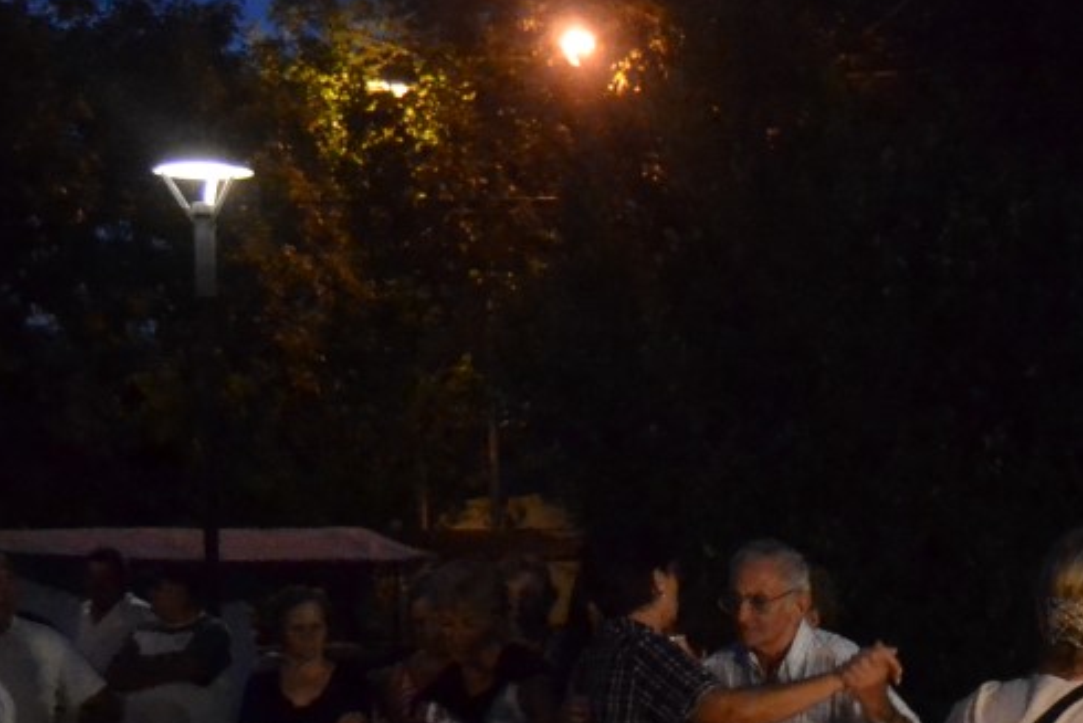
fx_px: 3280
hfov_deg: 17.6
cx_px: 1379
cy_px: 977
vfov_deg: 12.2
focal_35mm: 109
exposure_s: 1/50
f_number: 3.8
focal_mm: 22
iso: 3200
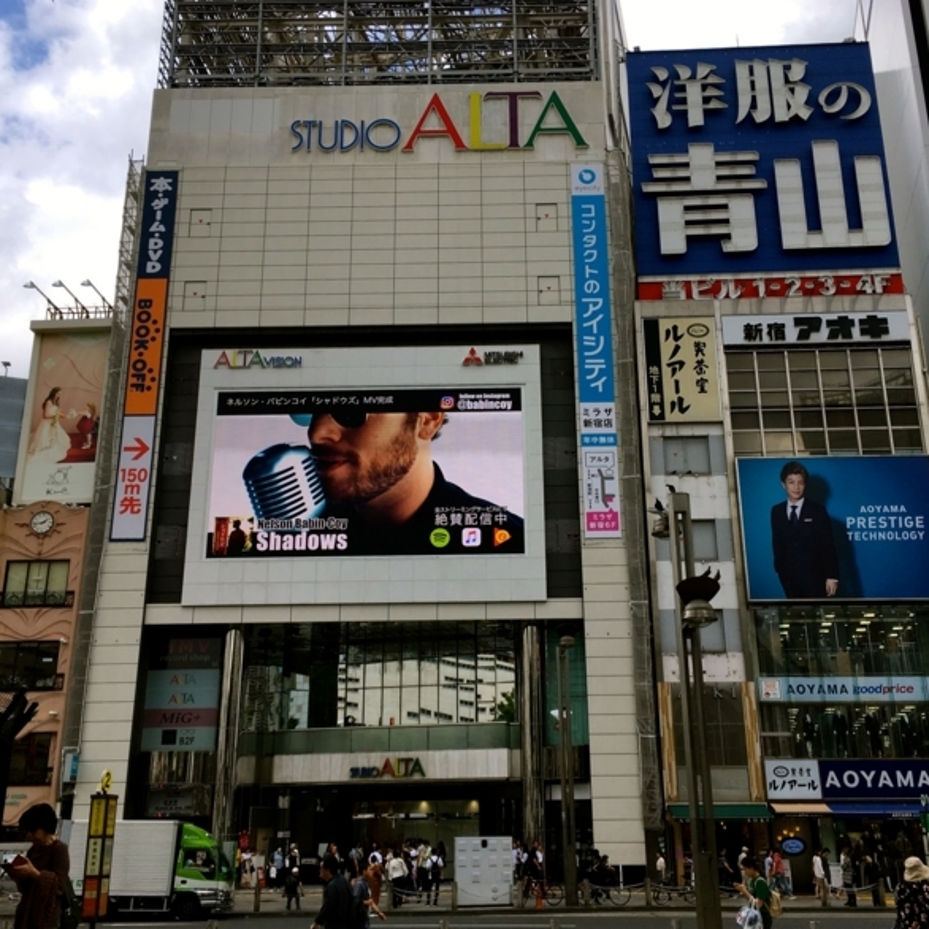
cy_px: 455
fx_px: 1063
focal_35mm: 35
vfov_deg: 47.2
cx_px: 477
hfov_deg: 47.2
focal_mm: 4.15
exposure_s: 1/1221
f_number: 2.2
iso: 25
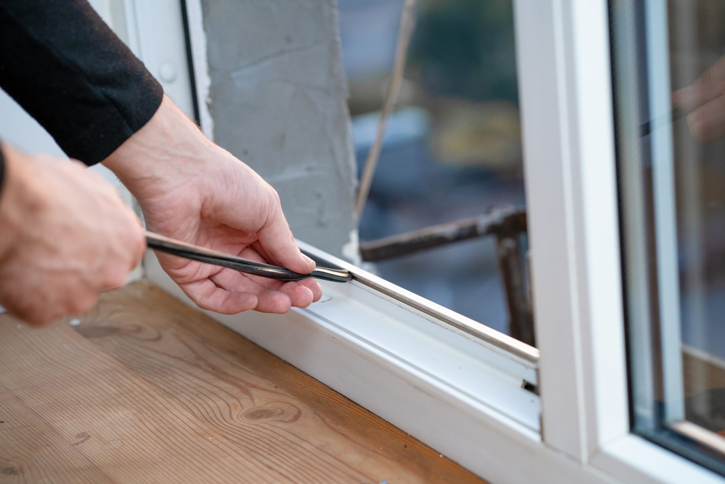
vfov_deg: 16.1
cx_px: 362
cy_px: 242
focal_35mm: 85
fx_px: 1712
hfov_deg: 23.9
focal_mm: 85
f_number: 4.5
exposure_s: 1/160
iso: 320
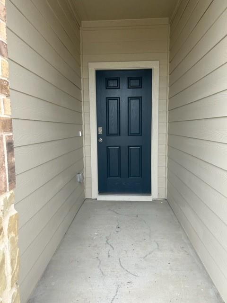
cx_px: 114
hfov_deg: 53.1
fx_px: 227
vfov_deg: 67.3
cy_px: 152
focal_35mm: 26
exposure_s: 1/159
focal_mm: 5.7
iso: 40
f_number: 1.5
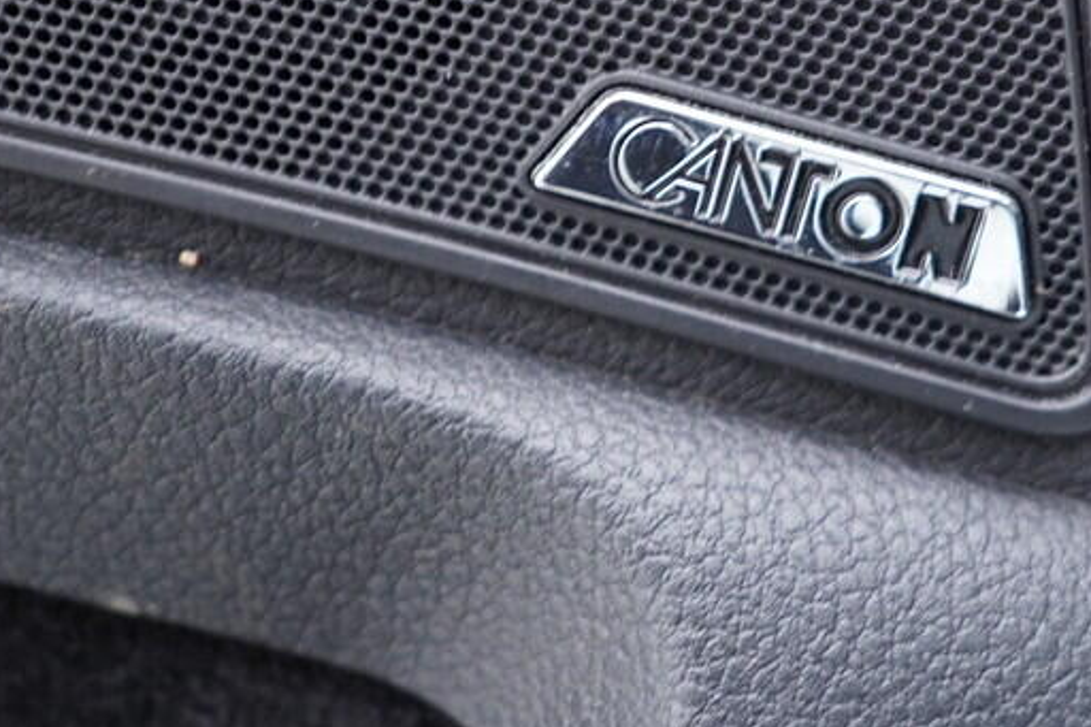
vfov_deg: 18.7
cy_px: 135
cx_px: 724
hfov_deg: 27.9
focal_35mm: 72
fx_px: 2181
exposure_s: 1/40
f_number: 2.8
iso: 400
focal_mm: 24
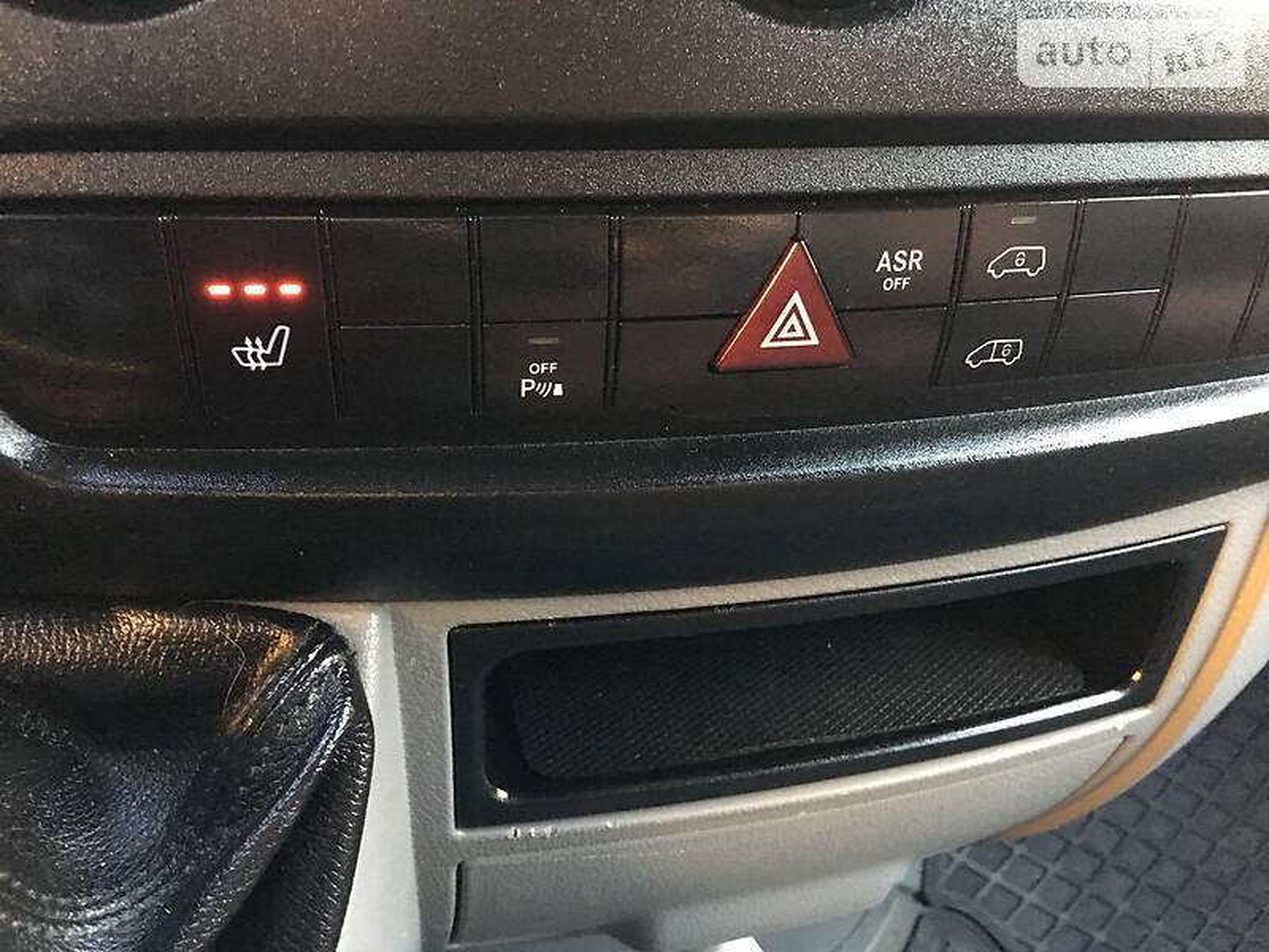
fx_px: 1063
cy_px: 476
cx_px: 634
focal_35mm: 29
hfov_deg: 61.7
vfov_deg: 48.2
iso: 320
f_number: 2.2
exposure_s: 1/17
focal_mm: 4.2
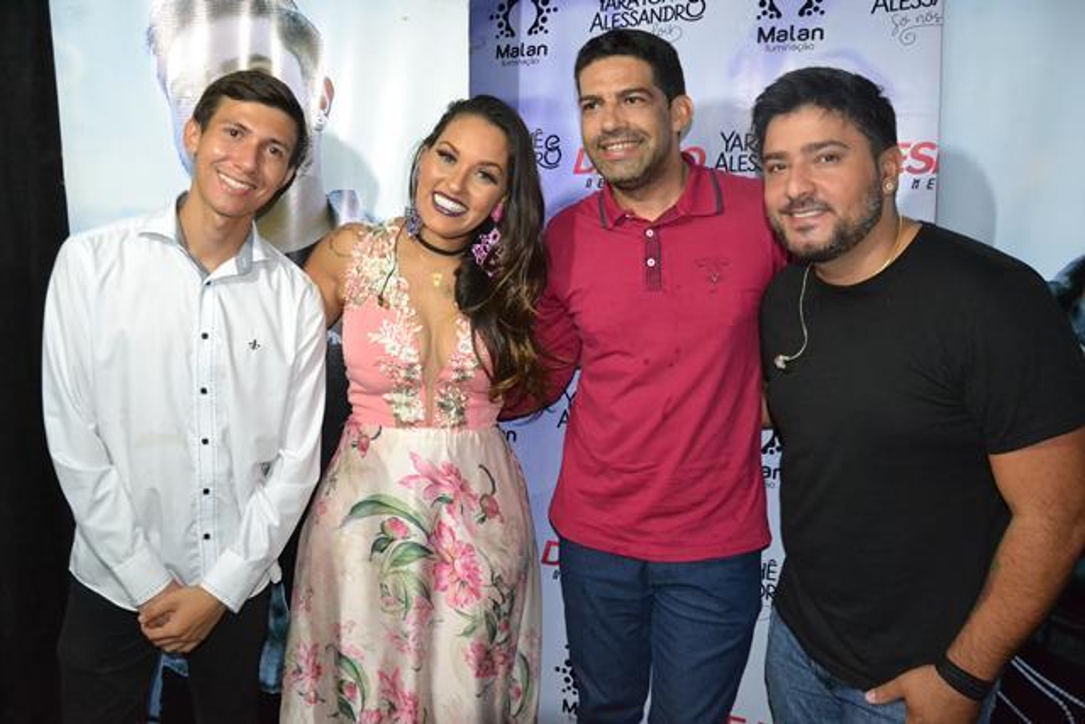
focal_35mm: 27
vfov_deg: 48.0
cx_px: 542
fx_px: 814
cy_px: 362
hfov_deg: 67.4
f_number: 3.5
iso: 3200
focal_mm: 18
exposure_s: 1/60
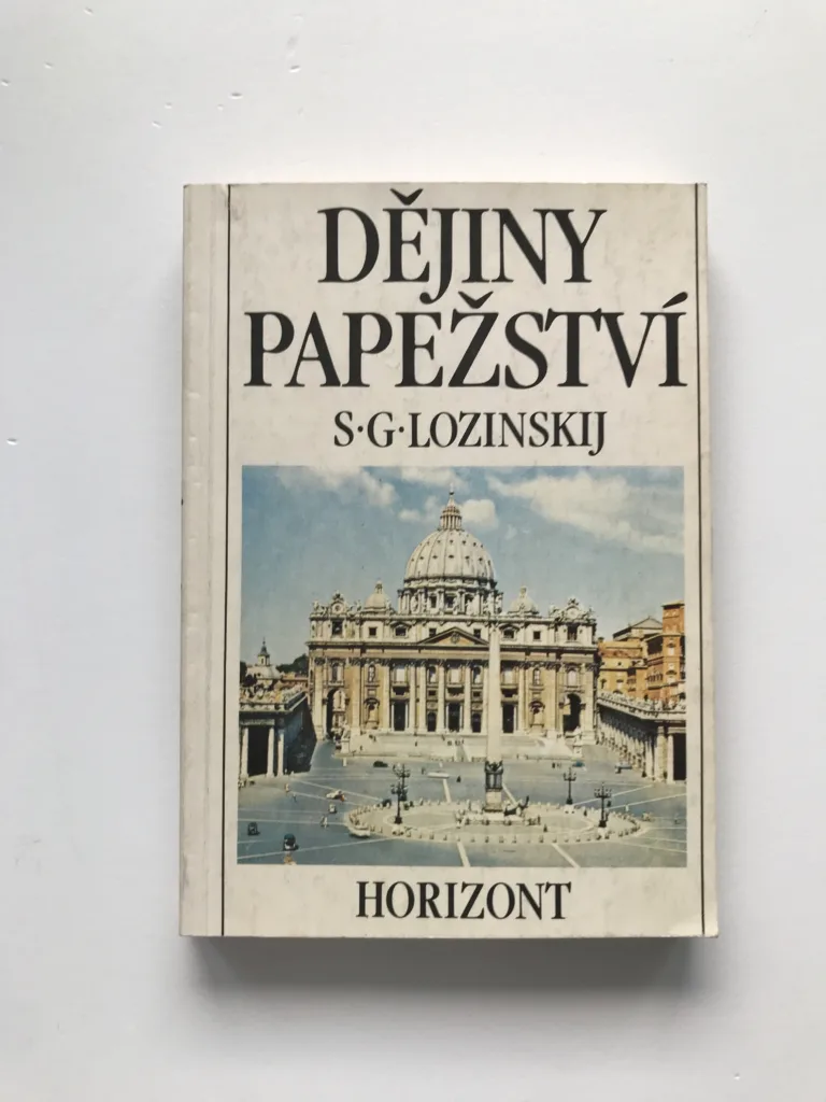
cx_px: 413
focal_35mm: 28
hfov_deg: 49.7
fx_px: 891
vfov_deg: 63.4
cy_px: 551
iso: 32
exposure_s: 1/50
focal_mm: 3.99
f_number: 1.8
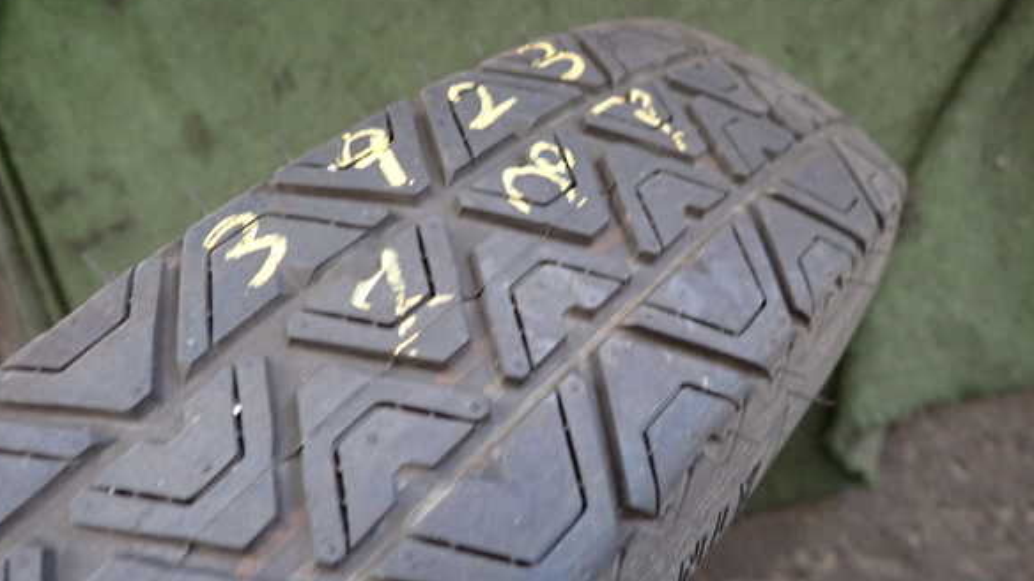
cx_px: 505
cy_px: 287
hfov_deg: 67.9
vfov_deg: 41.5
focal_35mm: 28
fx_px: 767
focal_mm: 4.5
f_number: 2
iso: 400
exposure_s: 1/30
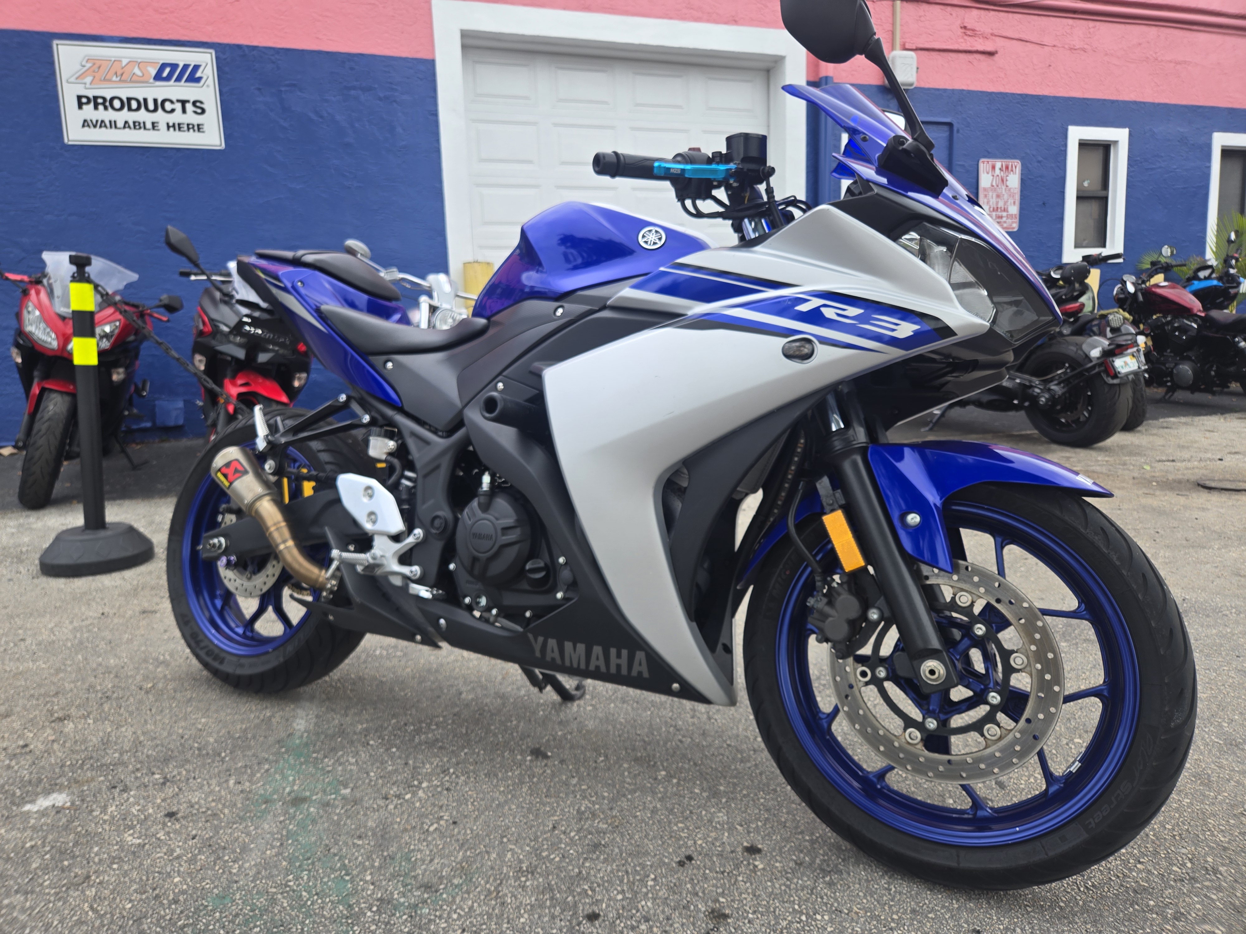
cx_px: 623
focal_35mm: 23
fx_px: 828
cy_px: 467
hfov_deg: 73.9
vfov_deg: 58.9
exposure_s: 1/462
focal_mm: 5.4
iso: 25
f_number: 1.8
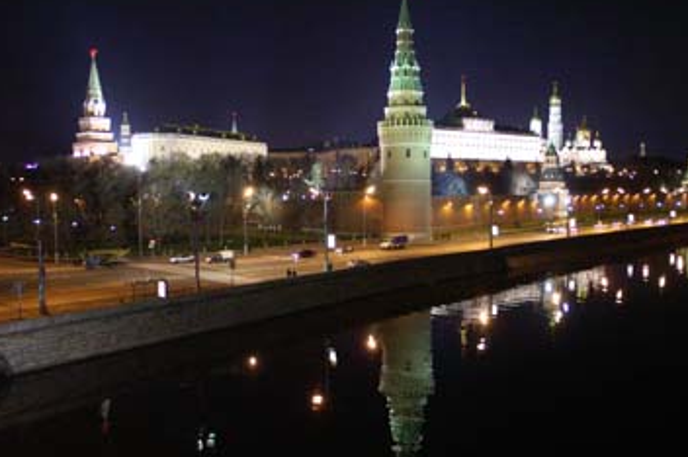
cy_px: 235
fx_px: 623
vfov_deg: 40.3
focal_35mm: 33
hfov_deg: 57.8
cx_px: 338
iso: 1600
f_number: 2.8
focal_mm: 17
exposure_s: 1/25
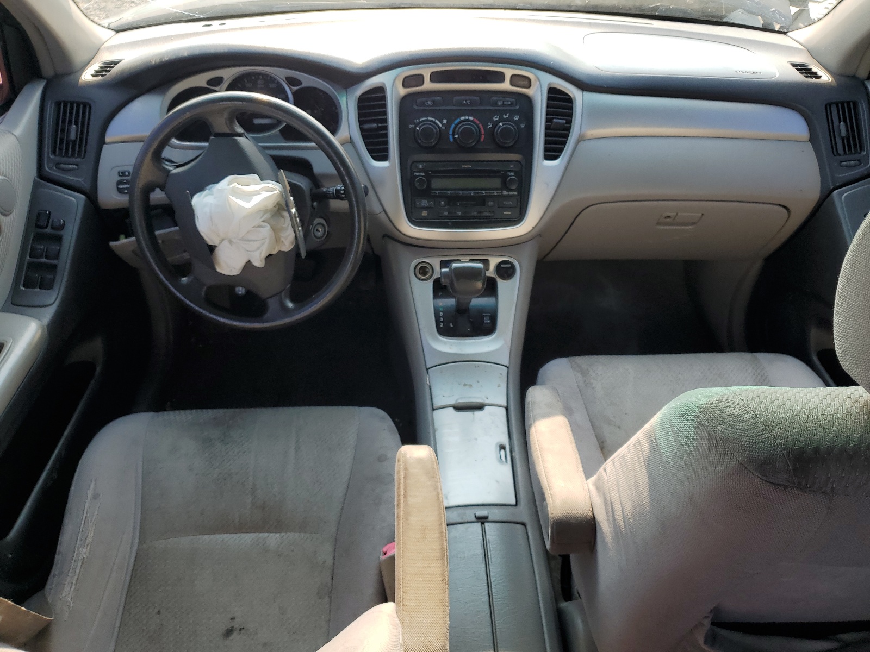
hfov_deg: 67.3
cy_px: 326
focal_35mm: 26
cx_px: 435
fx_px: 653
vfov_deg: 53.1
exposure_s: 1/455
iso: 50
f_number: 1.5
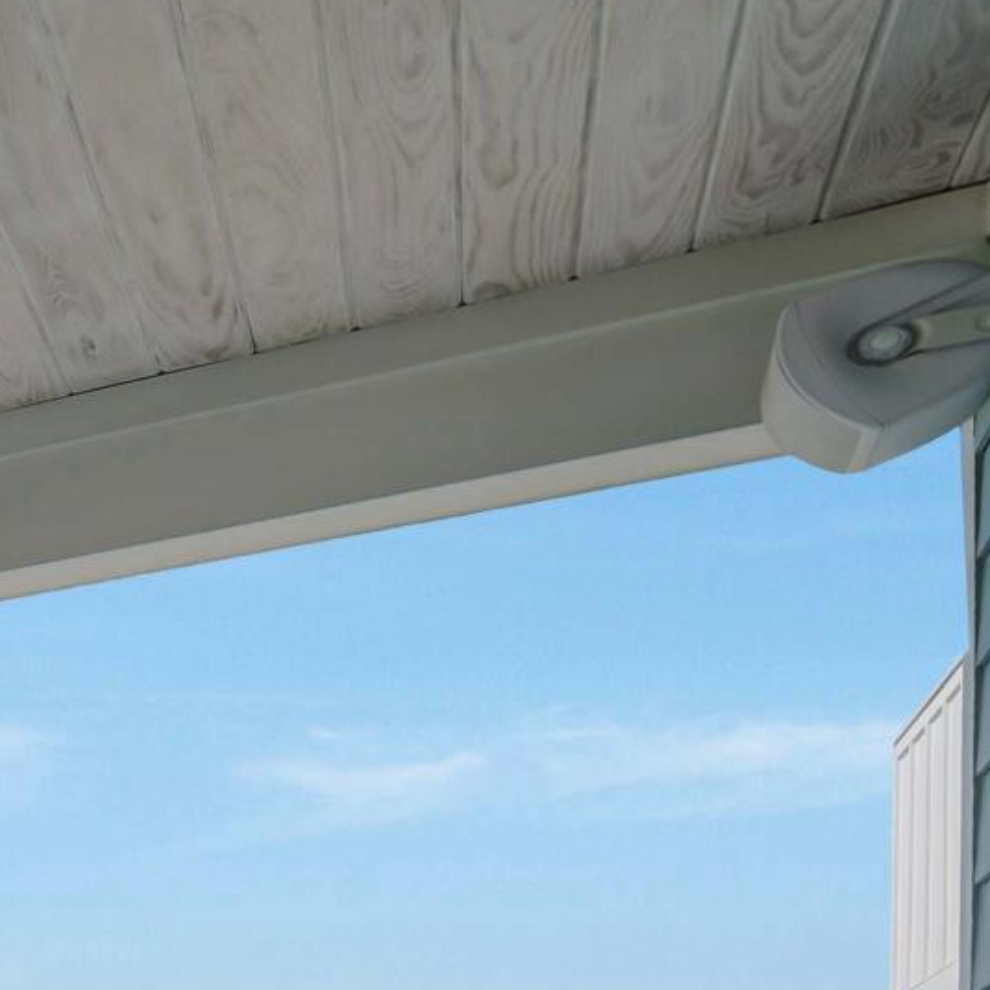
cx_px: -1760
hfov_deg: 12.6
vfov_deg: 24.0
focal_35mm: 62
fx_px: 2006
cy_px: 1323
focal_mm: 13
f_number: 5.6
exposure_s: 1/2000
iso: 100
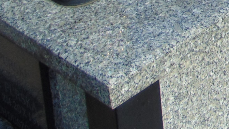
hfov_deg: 19.1
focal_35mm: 105
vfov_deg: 10.2
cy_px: -167
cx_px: 281
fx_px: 638
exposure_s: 1/1000
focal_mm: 4.5
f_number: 3
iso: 80
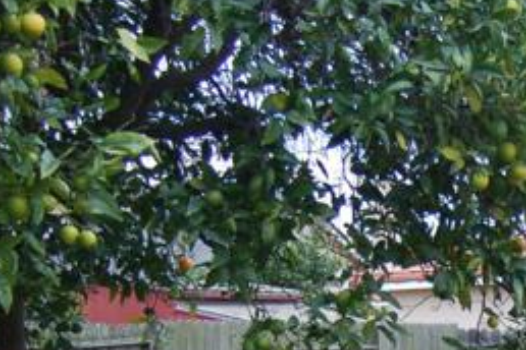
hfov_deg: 18.3
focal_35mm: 107
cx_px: 595
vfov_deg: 12.3
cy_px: 479
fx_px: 1563
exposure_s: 1/100
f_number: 5
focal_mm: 18
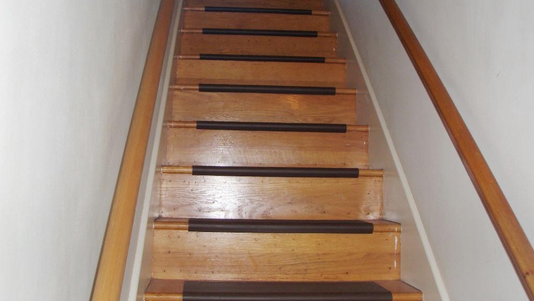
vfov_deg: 28.3
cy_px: 123
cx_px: 267
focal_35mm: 42
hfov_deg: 48.3
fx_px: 595
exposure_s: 1/30
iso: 100
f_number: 3.5
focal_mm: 6.7
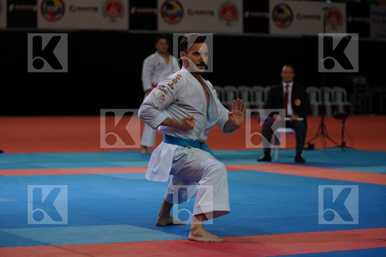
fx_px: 1383
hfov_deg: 15.9
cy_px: 128
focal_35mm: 129
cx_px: 193
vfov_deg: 10.6
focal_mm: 129
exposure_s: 1/500
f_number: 4
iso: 640
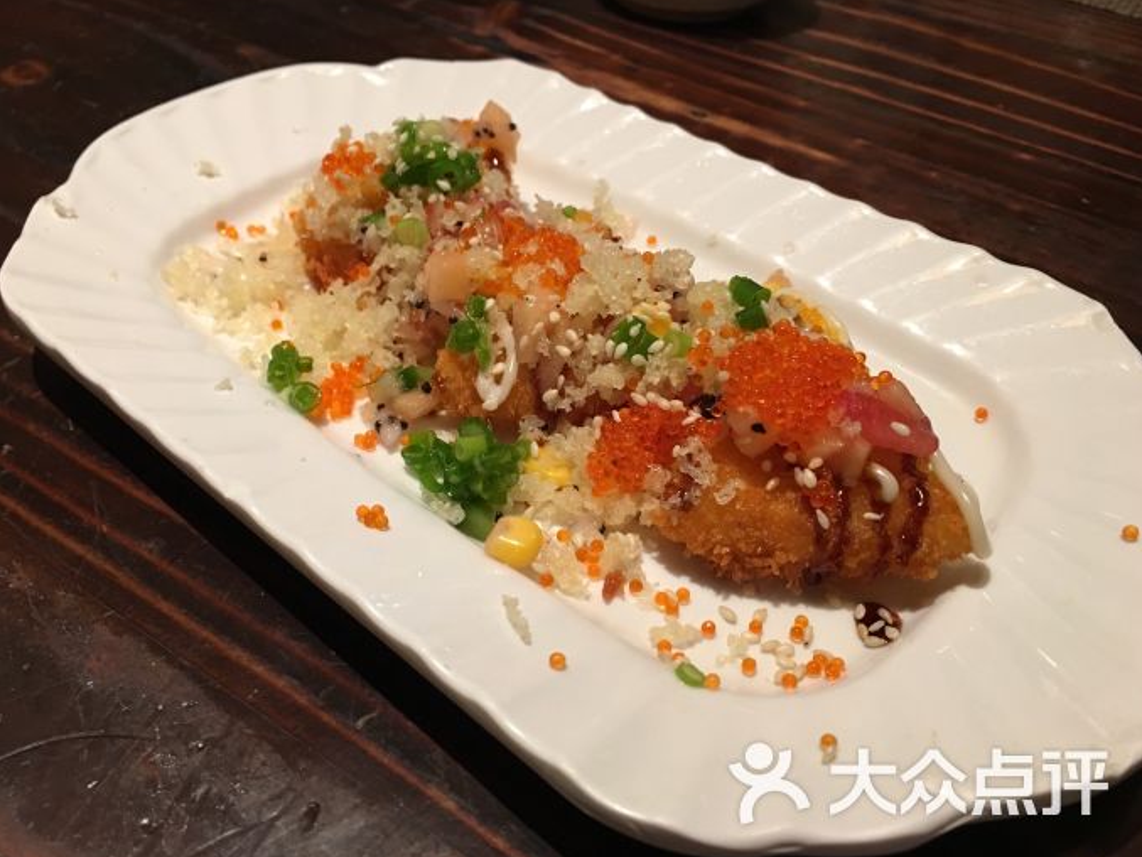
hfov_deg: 60.0
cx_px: 562
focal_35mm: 30
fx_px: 990
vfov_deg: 46.8
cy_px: 428
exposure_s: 1/17
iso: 100
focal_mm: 4.15
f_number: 2.2
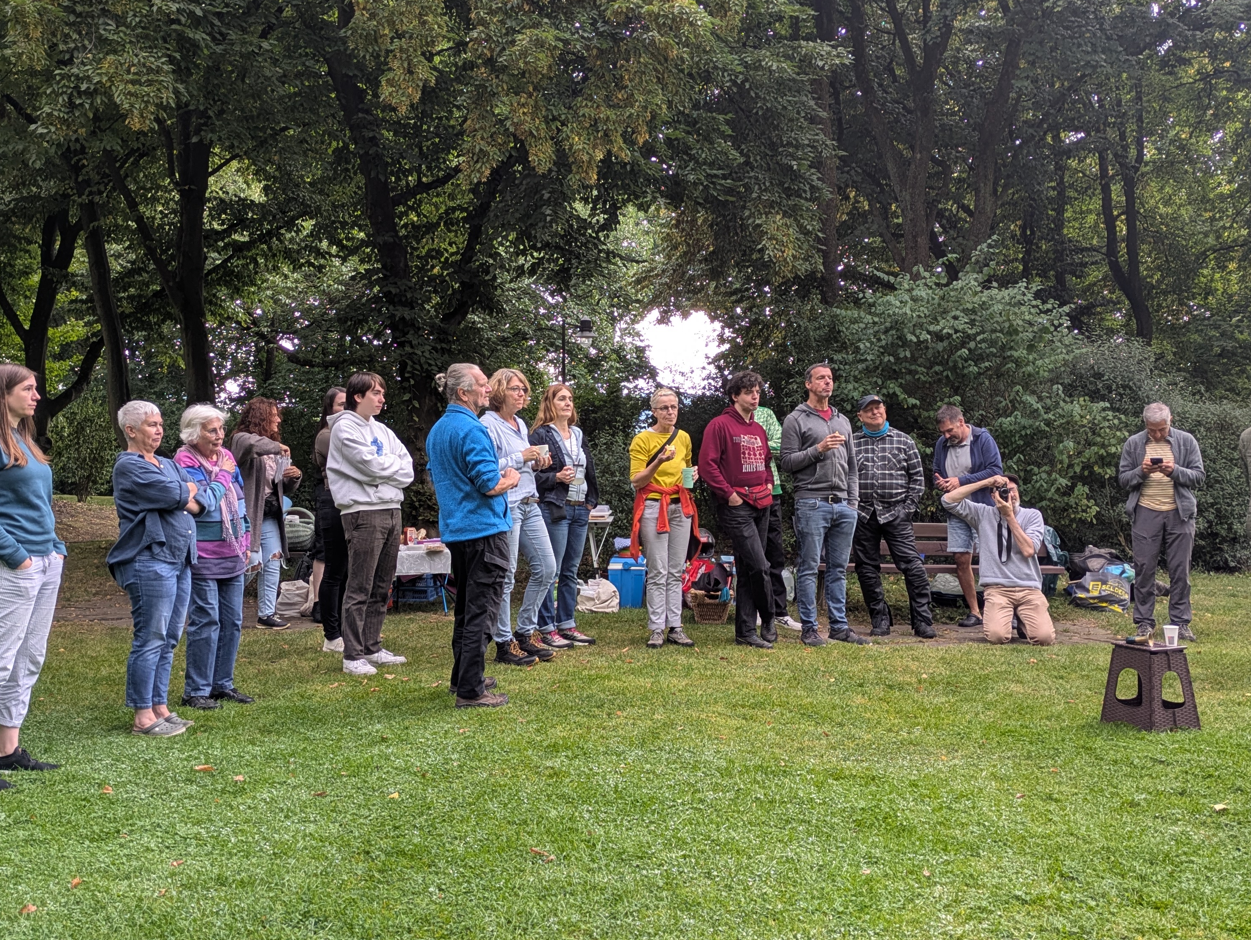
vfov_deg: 36.8
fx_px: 1410
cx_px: 627
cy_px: 416
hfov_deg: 47.8
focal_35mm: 39
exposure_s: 1/134
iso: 45
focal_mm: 5.43
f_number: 1.89
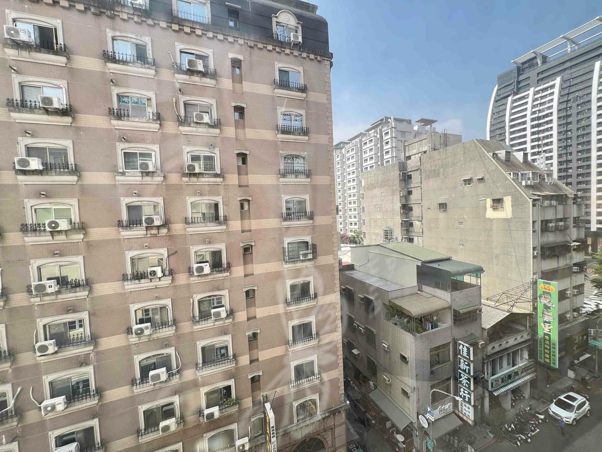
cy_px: 226
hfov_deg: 106.2
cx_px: 301
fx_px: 226
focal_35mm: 13
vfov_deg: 89.9
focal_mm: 1.57
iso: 32
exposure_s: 1/105
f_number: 1.8
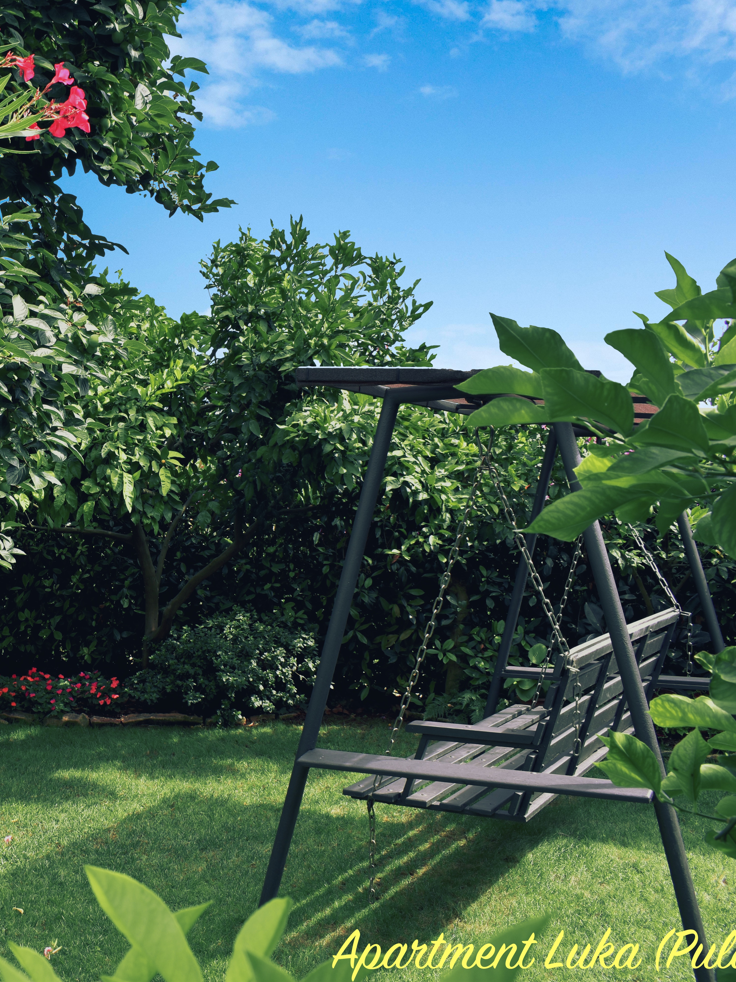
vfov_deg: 47.9
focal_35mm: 39
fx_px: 1106
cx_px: 58
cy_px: 491
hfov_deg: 34.5
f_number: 8
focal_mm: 18
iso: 100
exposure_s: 1/60
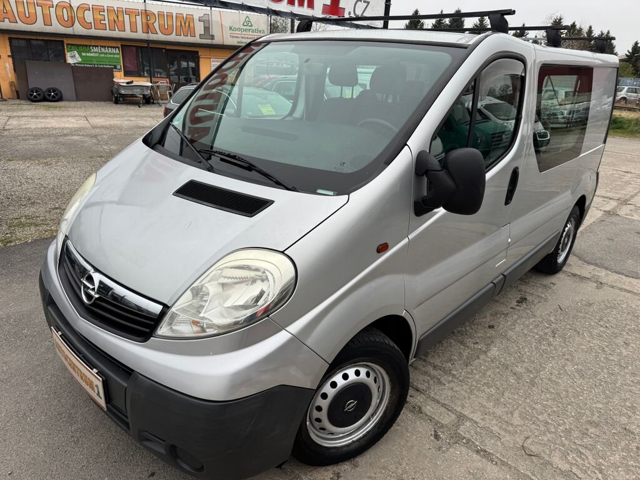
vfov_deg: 56.8
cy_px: 240
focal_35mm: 24
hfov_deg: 71.6
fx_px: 444
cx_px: 320
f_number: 1.78
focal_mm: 6.76
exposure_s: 1/842
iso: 80
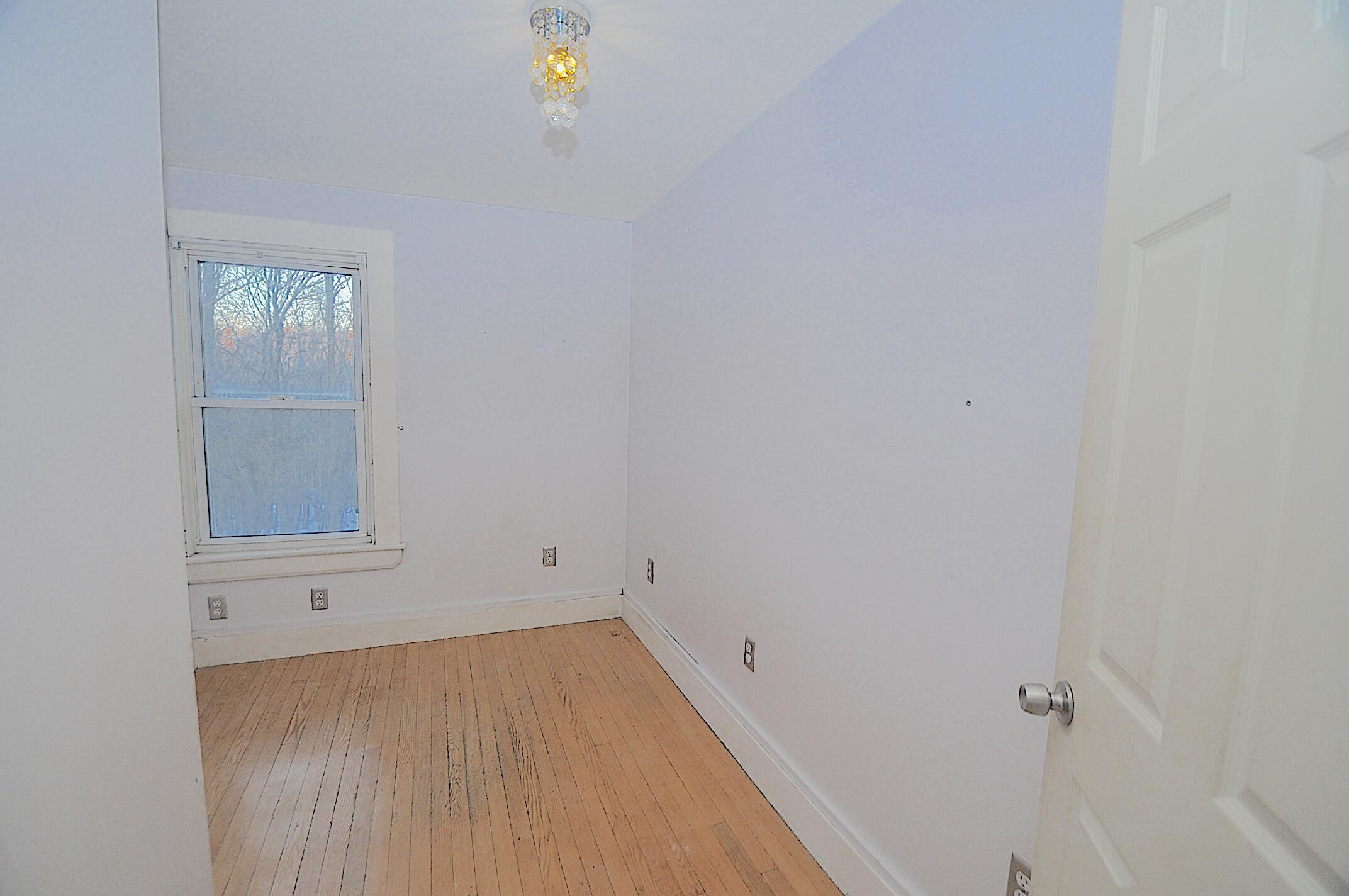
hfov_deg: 100.5
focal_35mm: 15
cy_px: 448
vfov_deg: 77.2
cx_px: 674
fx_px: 561
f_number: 3.5
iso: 200
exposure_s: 1/60
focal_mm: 10
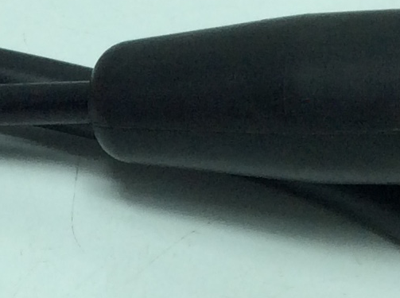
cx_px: 81
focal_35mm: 165
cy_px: 223
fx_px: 1903
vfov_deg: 8.9
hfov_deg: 12.0
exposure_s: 1/629
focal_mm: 3.3
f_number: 2.4
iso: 32
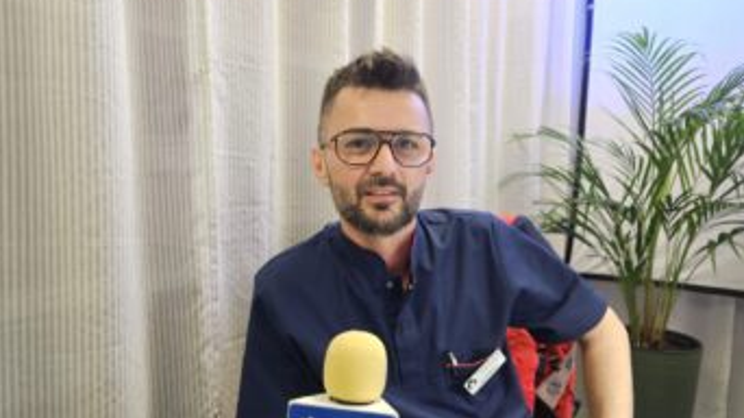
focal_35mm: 26
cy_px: 222
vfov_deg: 44.3
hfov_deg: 71.9
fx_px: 513
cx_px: 371
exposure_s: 1/100
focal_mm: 5.4
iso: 1000
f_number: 1.8
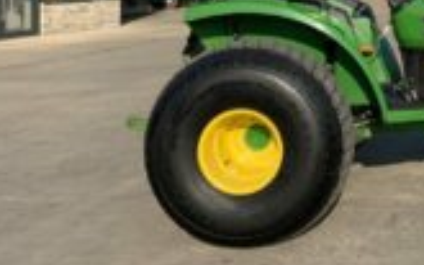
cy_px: -36
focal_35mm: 67
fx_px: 774
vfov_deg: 18.6
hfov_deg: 28.3
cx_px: 450
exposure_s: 1/1848
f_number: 1.8
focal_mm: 3
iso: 16
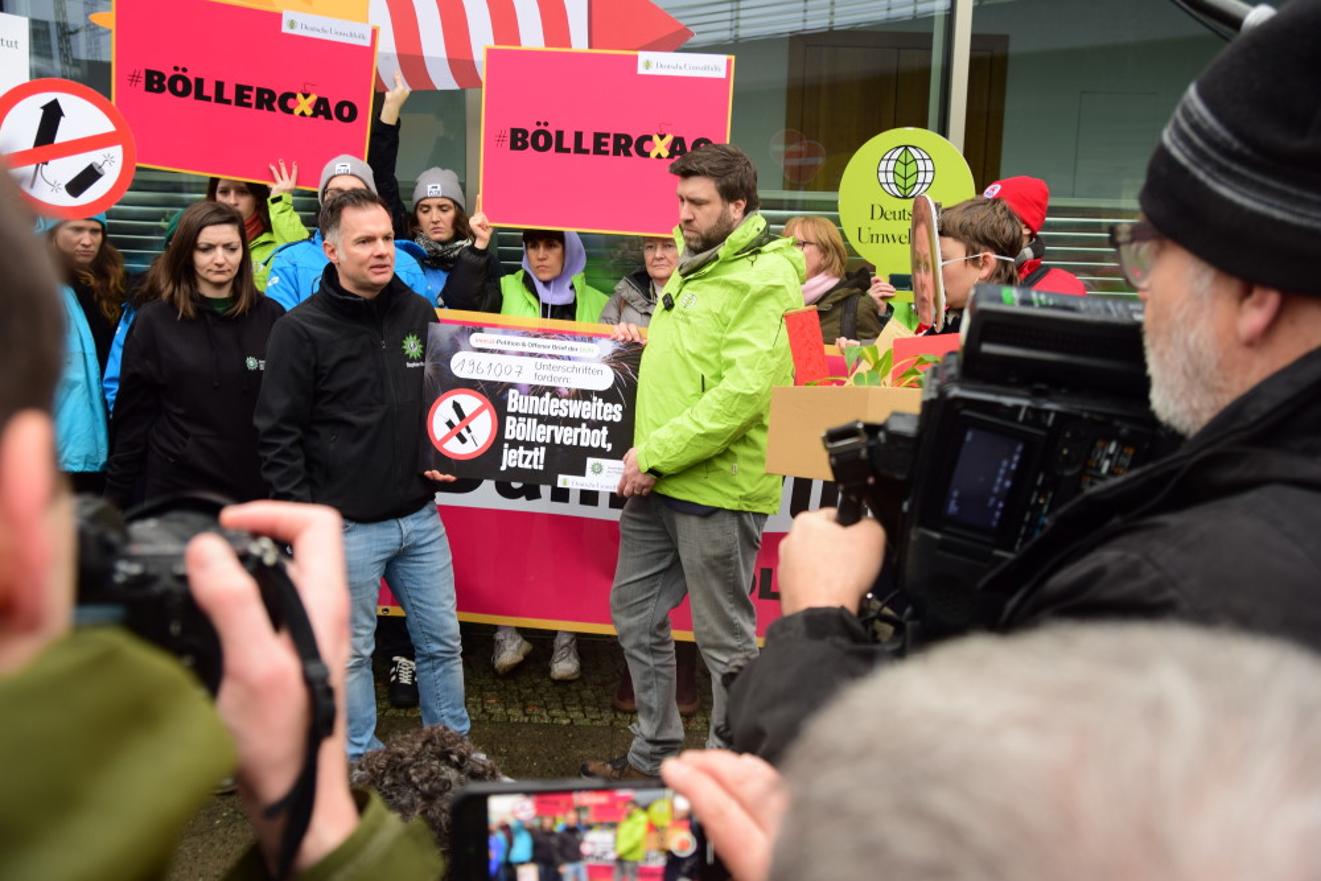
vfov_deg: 36.9
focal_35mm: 36
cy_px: 440
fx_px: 1321
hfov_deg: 53.1
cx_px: 660
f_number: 5
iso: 200
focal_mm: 24
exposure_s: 1/100
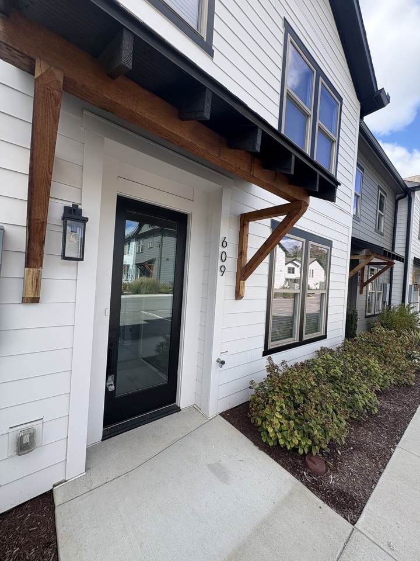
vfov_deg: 102.1
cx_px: 210
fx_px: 226
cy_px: 280
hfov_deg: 85.7
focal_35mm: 14
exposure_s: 1/636
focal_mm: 2.22
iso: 40
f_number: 2.2
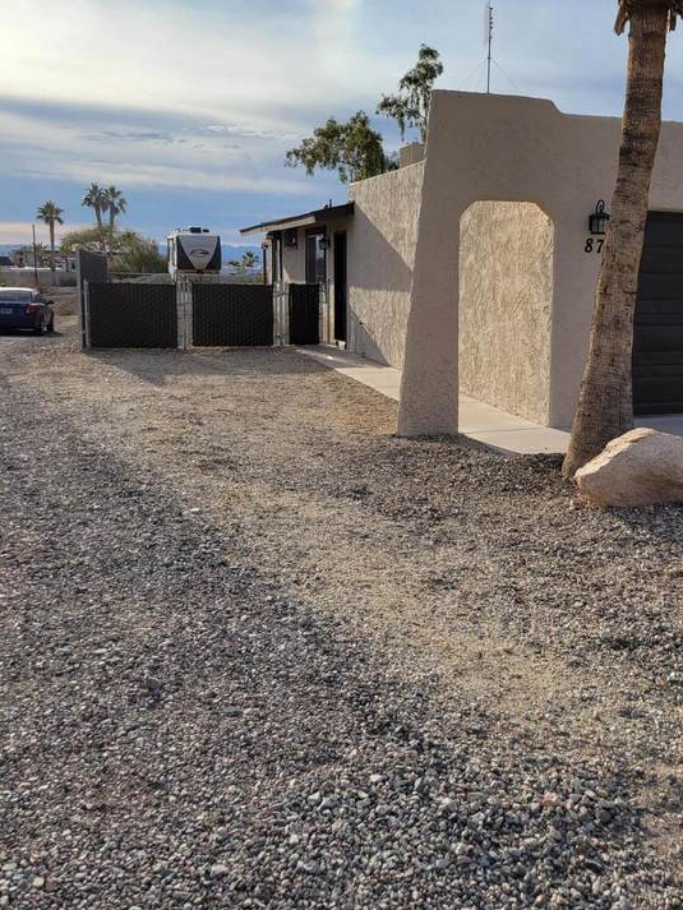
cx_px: 458
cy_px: 415
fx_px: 920
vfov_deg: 52.5
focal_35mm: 35
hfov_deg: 40.2
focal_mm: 5.4
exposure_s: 1/3850
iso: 40
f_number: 1.8
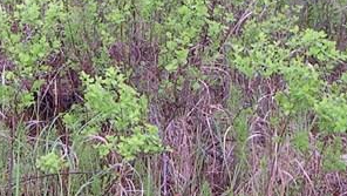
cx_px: 83
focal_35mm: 143
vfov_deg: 8.1
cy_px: -202
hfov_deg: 14.9
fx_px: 1317
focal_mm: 8
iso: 100
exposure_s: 1/69.8
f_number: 2.8
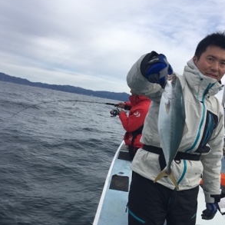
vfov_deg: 47.1
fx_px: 257
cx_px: 113
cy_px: 130
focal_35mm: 35
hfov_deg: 47.2
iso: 25
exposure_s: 1/1304
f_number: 2.2
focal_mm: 4.15
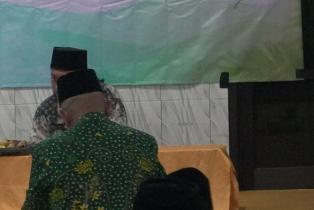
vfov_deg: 4.6
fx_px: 2603
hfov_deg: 6.8
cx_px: -111
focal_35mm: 298
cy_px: -38
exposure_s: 1/500
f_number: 4
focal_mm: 69
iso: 10000
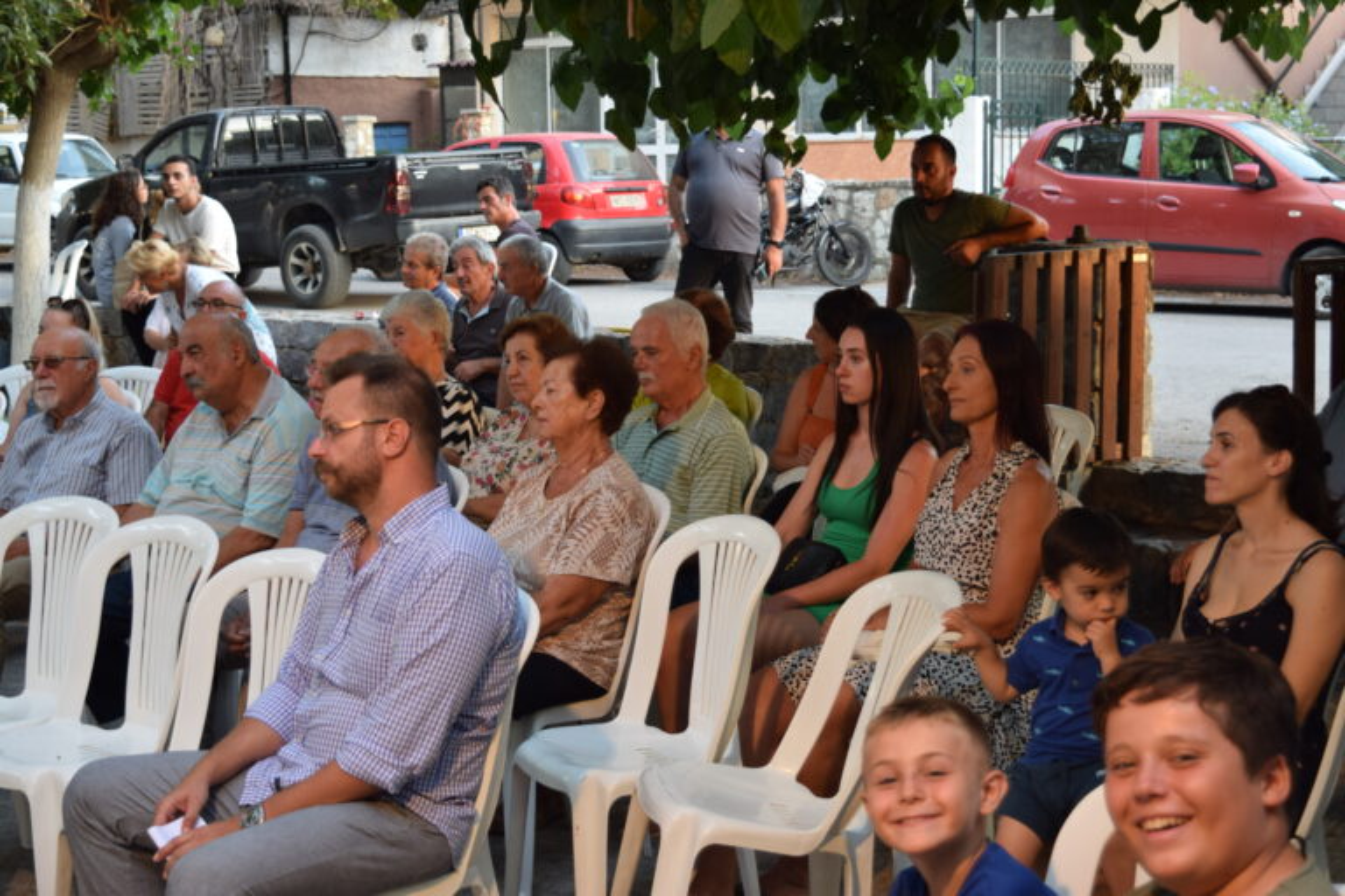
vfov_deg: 22.6
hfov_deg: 33.4
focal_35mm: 60
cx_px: 672
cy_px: 448
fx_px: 2241
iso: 400
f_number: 4.8
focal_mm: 40
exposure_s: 1/30
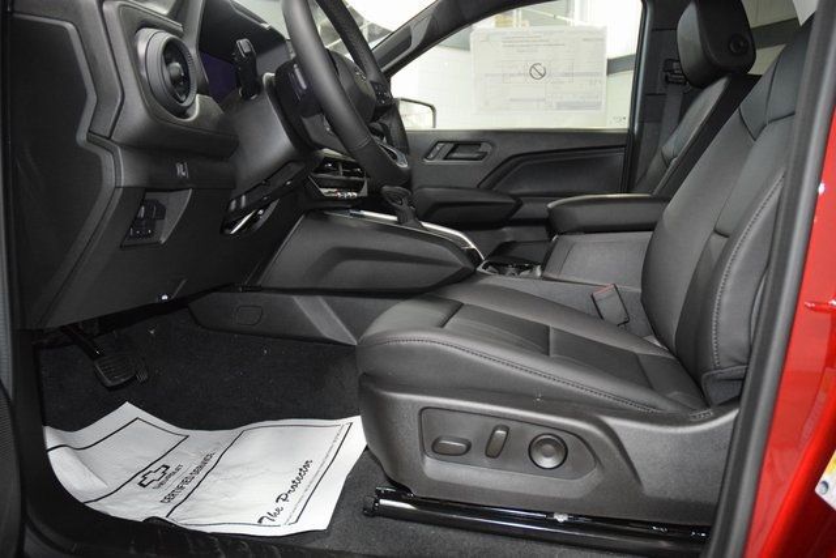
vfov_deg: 48.0
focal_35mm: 27
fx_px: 627
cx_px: 418
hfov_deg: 67.4
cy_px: 279
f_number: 3.5
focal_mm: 18
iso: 3200
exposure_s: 1/80
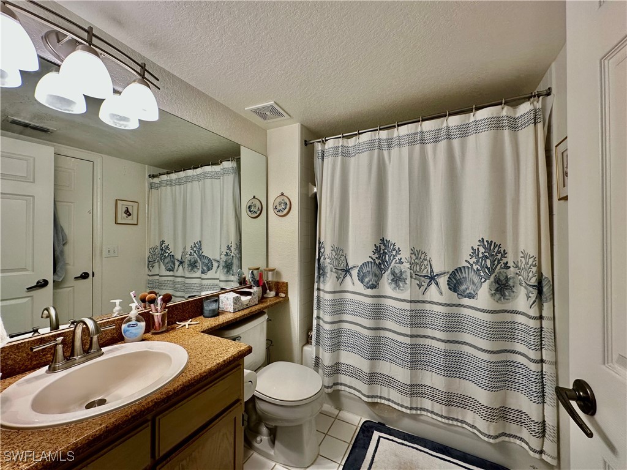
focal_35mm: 14
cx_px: 314
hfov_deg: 102.1
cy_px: 235
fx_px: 254
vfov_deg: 85.7
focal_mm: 2.22
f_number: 2.2
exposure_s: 1/120
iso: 160
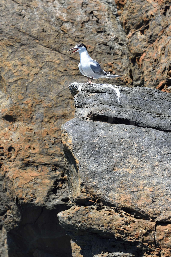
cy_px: 128
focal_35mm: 200
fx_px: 1425
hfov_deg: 6.9
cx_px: 86
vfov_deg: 10.3
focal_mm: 200
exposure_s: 1/800
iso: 400
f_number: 8
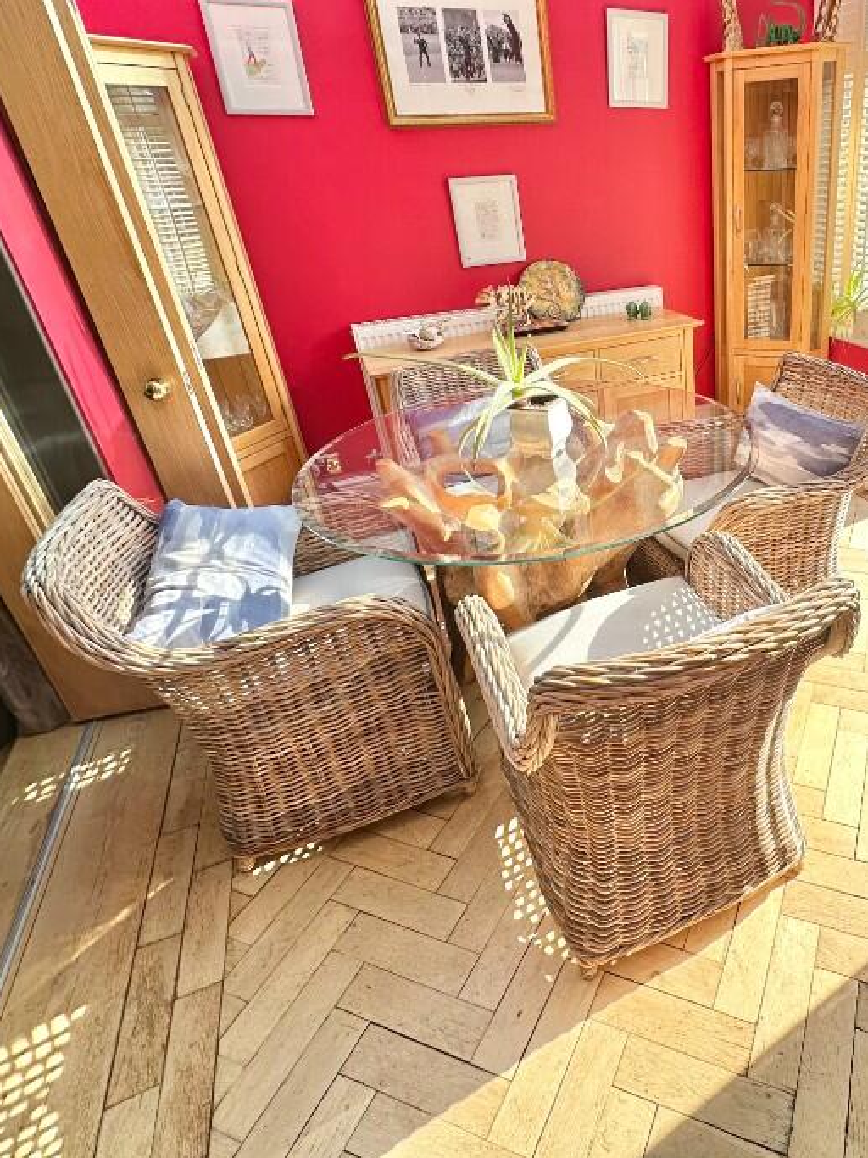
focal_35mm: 21
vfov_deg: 78.7
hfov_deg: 59.7
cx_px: 661
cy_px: 512
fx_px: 702
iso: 40
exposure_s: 1/178
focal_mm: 2.22
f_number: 2.2
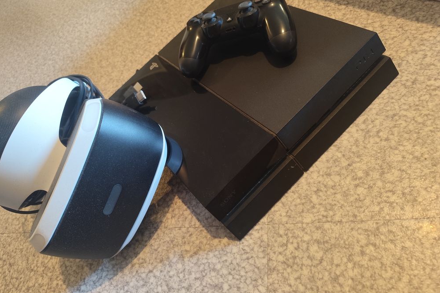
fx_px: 293
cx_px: 220
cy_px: 144
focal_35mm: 24
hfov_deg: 73.8
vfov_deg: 53.1
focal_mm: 6.14
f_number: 1.65
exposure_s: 1/25
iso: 1000
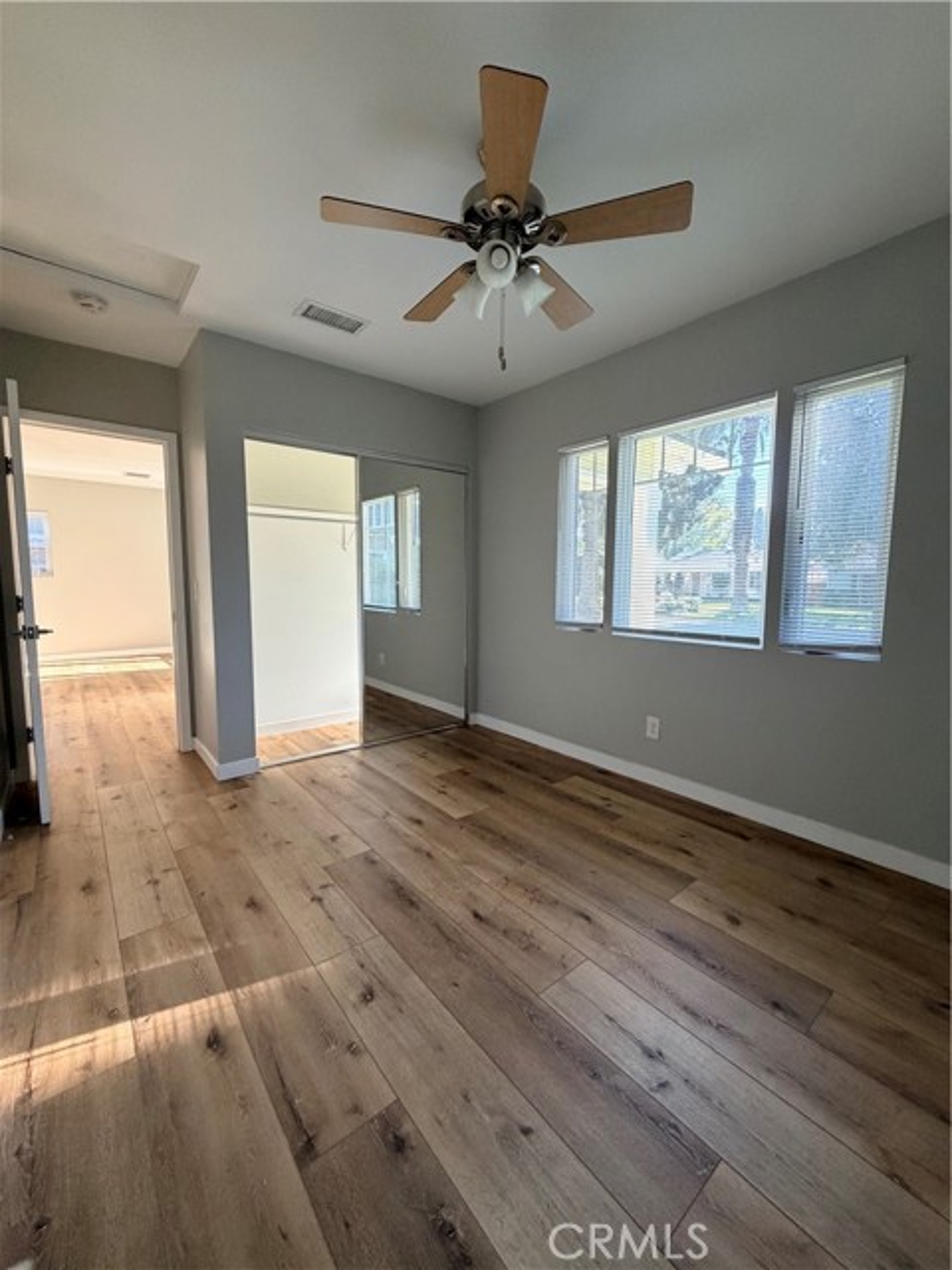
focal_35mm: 14
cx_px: 476
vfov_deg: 102.1
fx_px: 513
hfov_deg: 85.7
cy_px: 635
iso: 250
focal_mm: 2.22
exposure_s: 1/121
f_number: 2.2
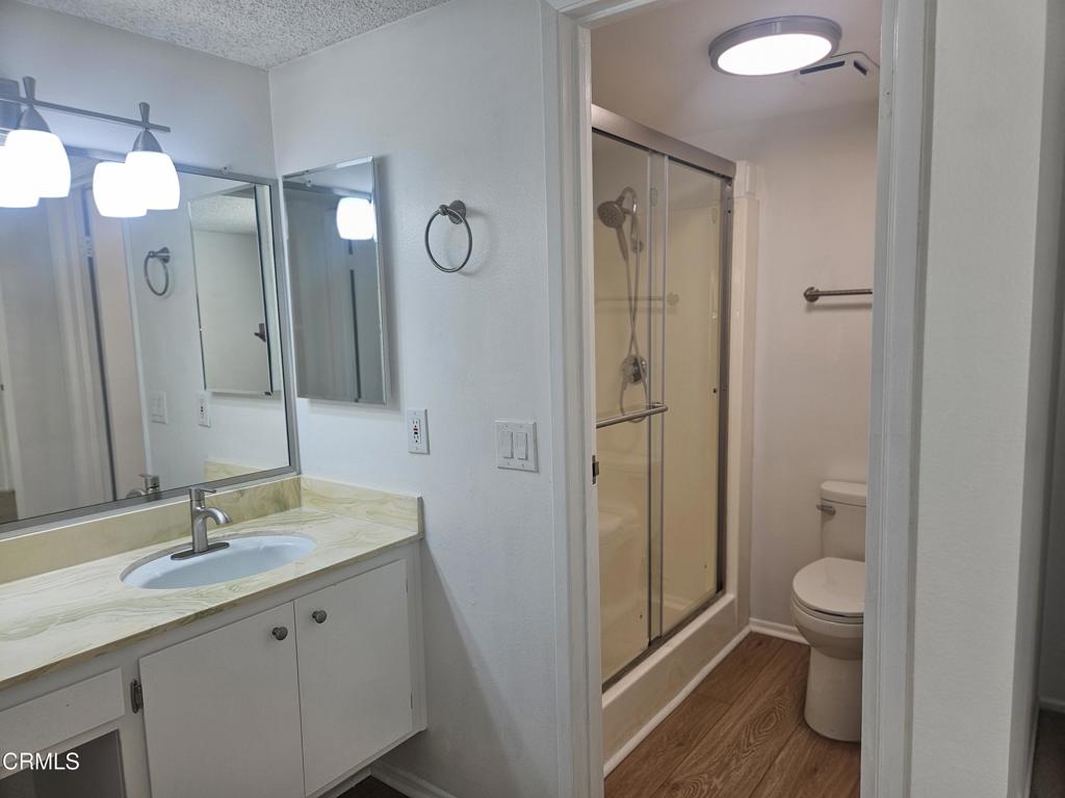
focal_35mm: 23
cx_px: 532
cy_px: 399
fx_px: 708
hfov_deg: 73.9
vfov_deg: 58.9
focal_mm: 5.4
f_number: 1.8
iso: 40
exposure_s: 1/120
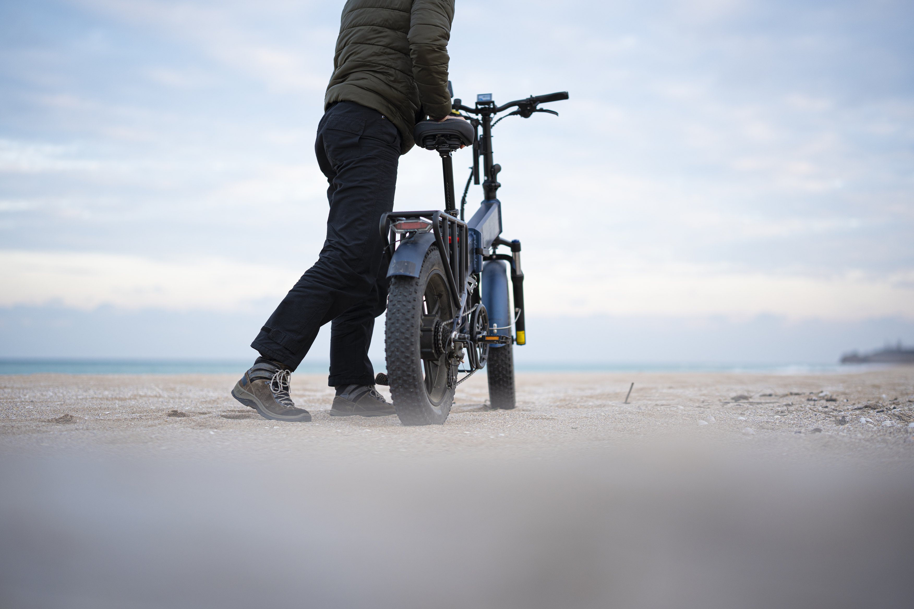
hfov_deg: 39.6
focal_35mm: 50
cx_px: 457
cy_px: 304
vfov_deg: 27.0
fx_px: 1269
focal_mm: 50
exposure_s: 1/400
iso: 100
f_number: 1.2
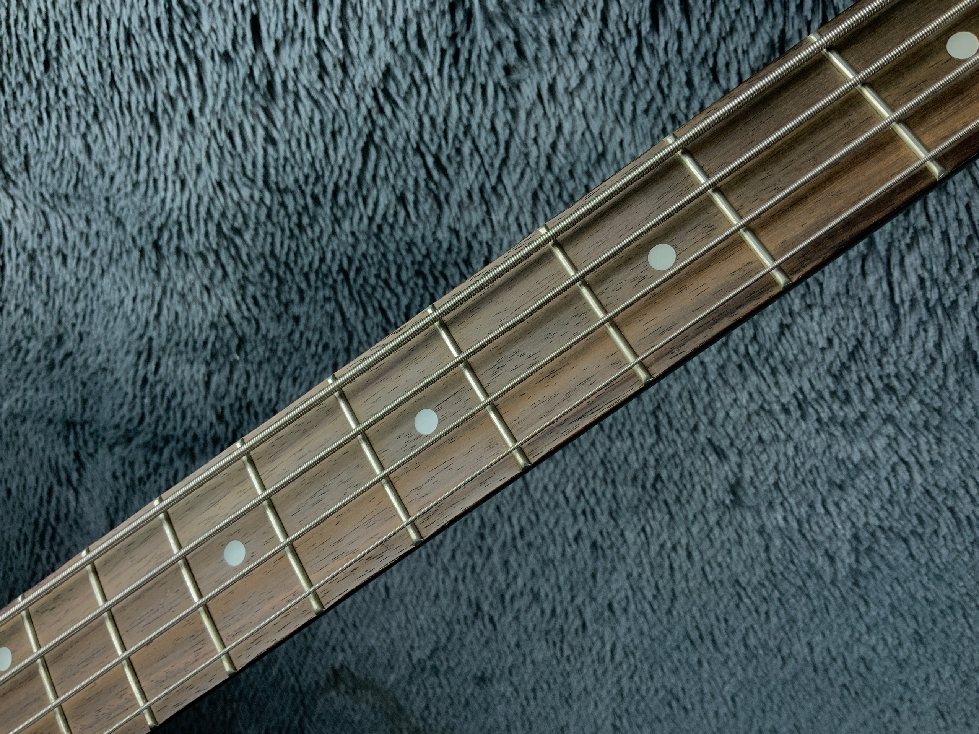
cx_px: 490
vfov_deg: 48.2
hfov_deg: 61.7
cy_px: 367
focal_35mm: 29
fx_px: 820
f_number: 1.8
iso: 64
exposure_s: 1/100
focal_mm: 3
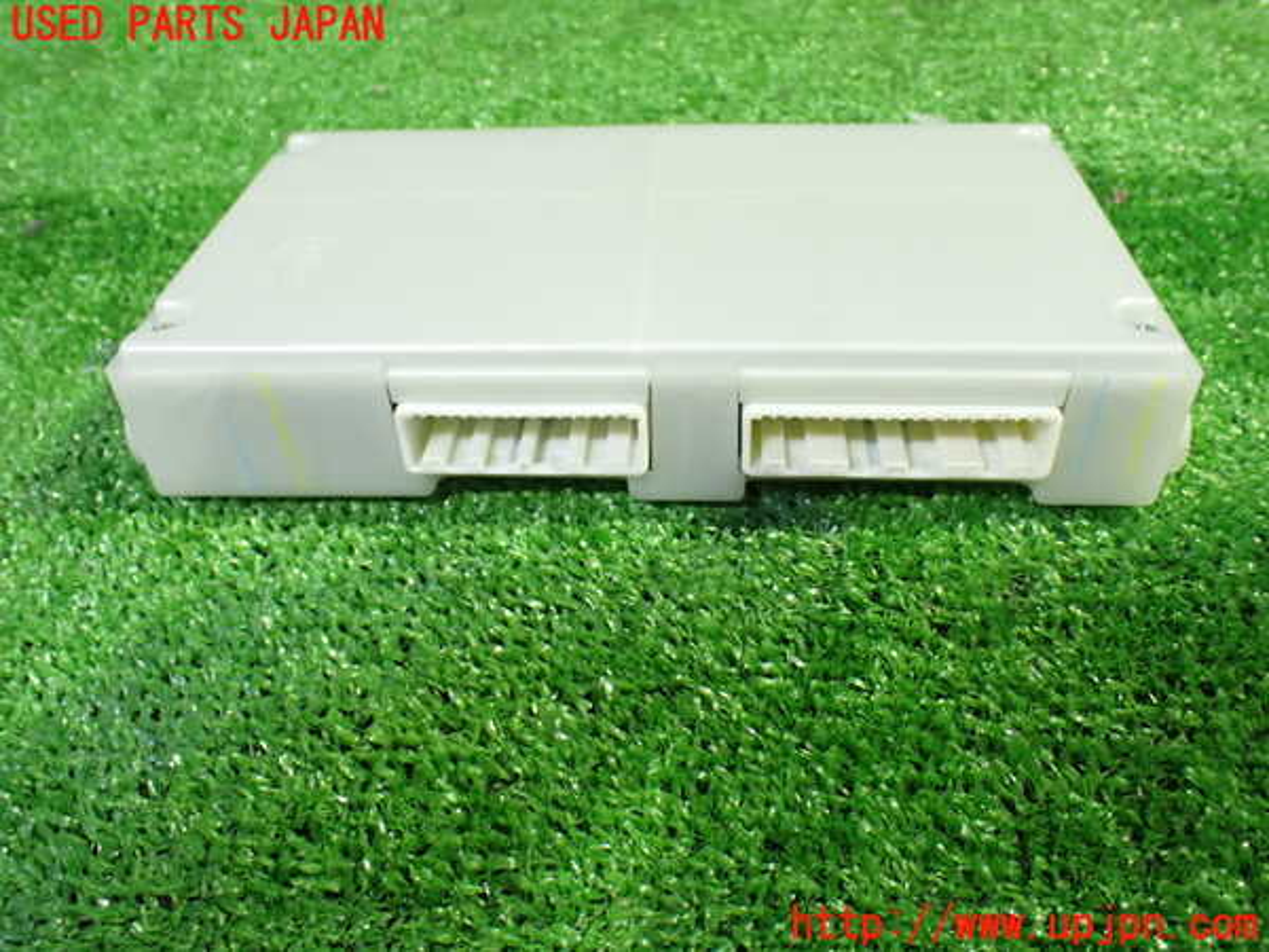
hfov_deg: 60.0
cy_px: 476
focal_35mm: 30
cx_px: 634
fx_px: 1100
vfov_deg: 46.8
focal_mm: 5.4
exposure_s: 1/40
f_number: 2.3
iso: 800
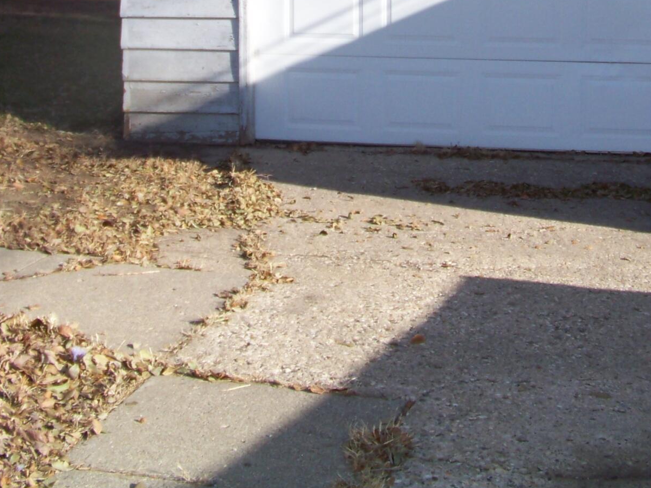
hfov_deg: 23.7
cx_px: 432
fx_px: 1542
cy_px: -48
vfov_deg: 17.4
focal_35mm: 82
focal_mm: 5.85
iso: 64
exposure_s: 1/640
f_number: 2.8
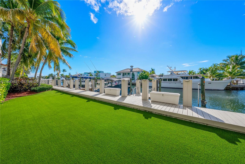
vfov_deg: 90.1
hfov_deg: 112.6
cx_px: 122
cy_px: 82
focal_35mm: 12
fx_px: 82
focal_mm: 12
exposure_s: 1/1250
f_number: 8
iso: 320
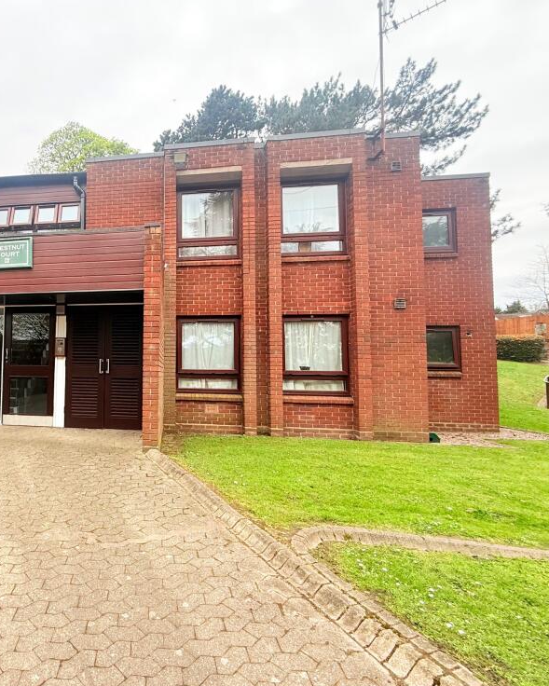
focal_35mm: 19
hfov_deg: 64.5
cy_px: 350
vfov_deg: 83.3
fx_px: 386
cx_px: 109
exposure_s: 1/290
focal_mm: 2.22
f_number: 2.2
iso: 50
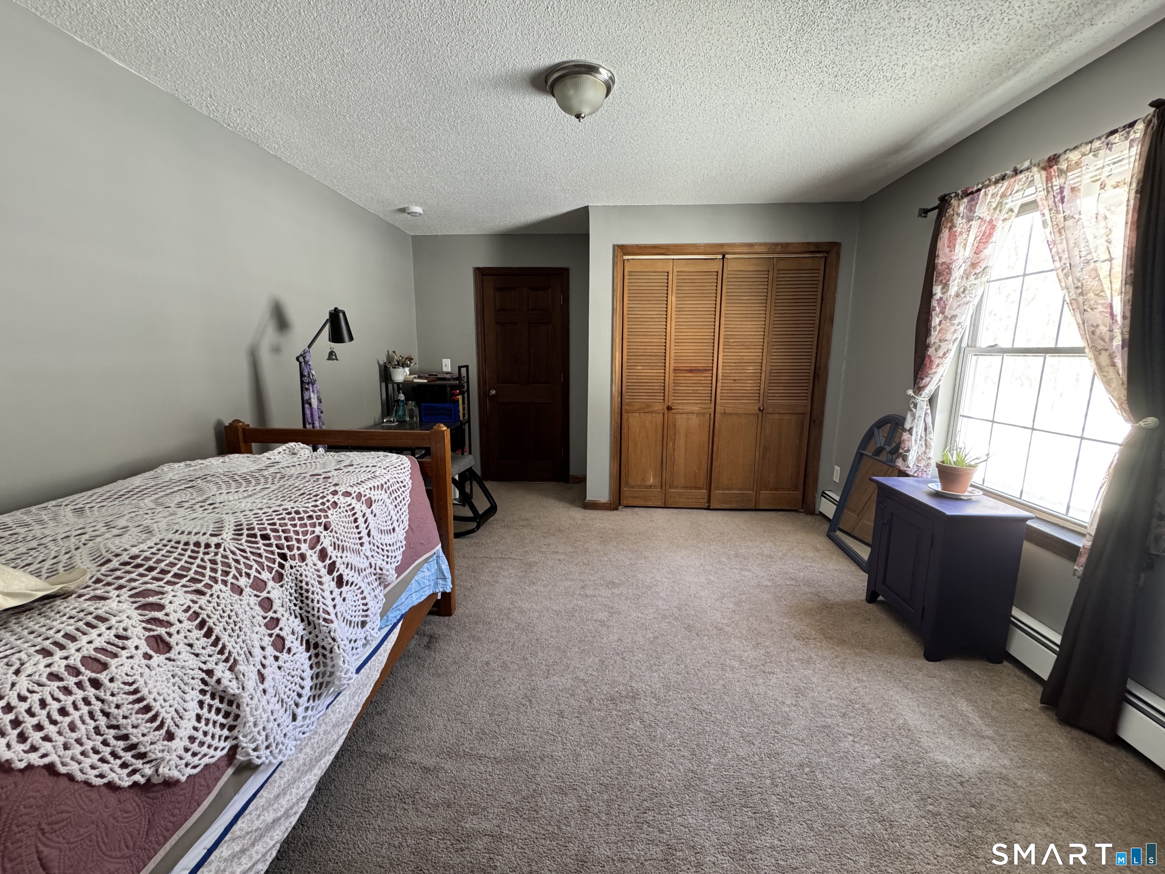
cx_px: 582
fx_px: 471
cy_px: 437
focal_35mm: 14
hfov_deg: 102.1
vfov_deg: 85.7
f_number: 2.2
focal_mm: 2.22
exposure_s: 1/90
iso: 320
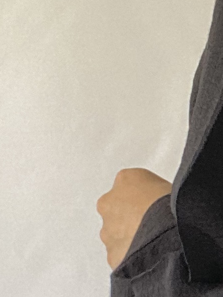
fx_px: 1324
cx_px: 506
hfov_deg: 8.9
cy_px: 337
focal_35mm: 154
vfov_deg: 12.6
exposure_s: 1/122
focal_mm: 2.71
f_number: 2.2
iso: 80
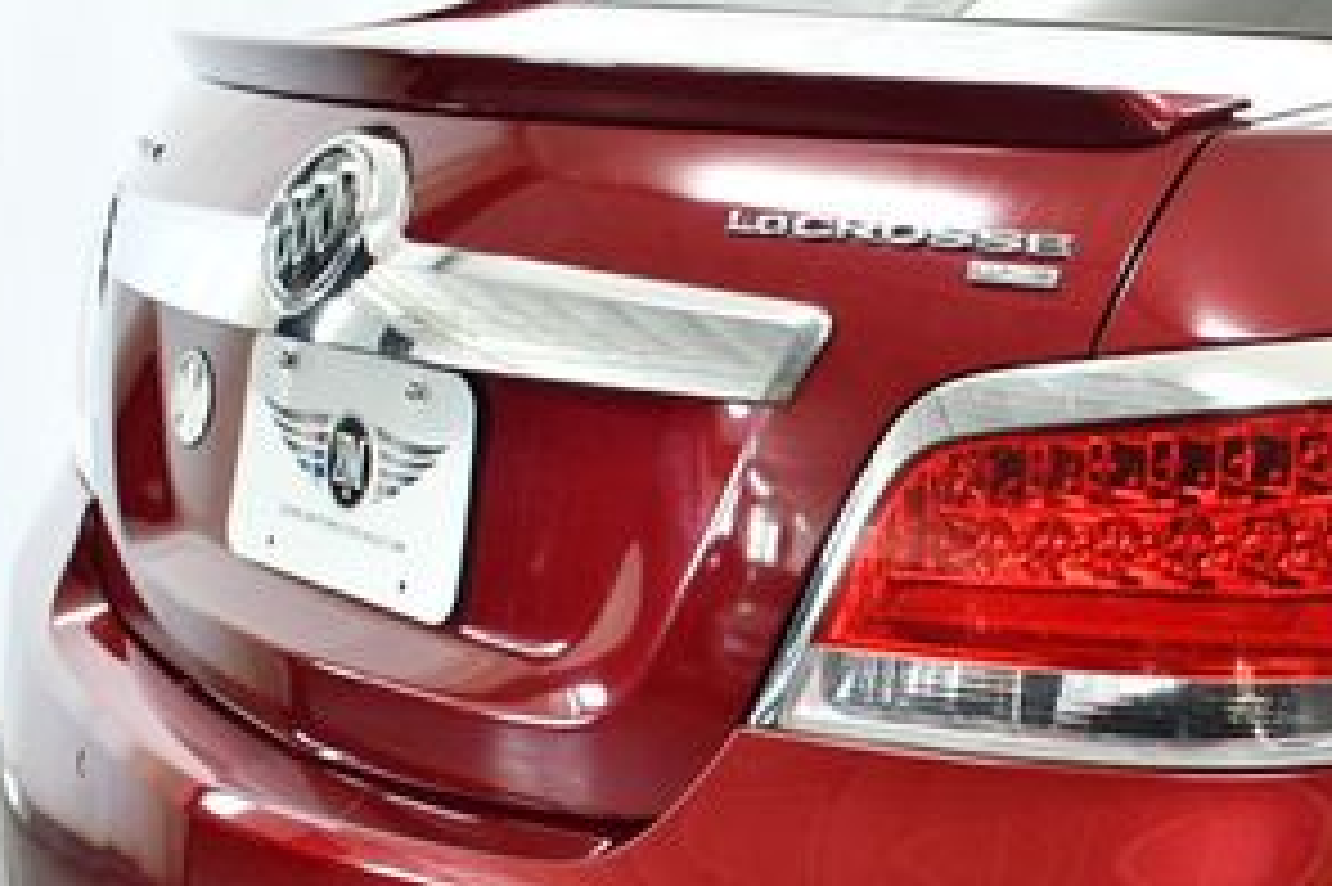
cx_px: 1228
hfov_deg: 25.1
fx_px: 2884
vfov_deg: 17.2
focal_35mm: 78
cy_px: 805
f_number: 3.5
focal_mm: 18
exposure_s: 1/125
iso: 1400
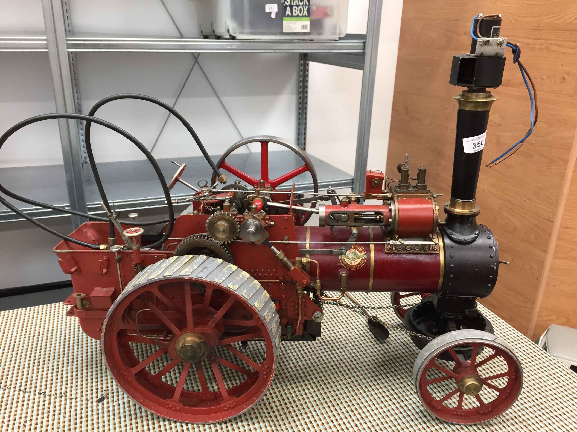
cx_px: 288
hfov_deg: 61.7
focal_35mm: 29
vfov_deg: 48.2
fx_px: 483
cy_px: 216
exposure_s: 1/30
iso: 80
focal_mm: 4.15
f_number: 2.2
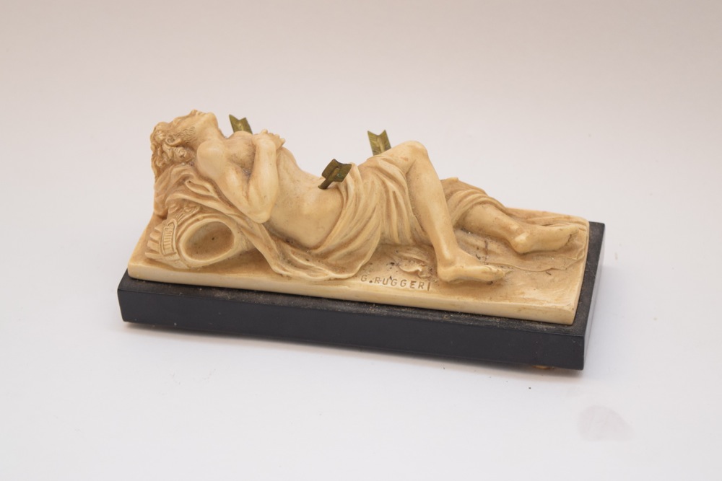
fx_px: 1655
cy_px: 240
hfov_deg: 24.6
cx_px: 361
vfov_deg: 16.6
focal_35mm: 82
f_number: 5.6
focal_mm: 55
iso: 1000
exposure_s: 1/60
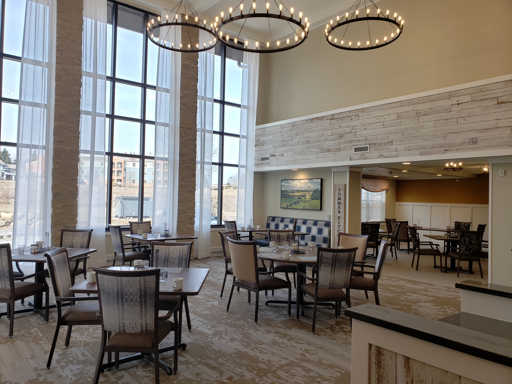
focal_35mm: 26
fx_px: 385
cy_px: 192
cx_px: 256
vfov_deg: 53.1
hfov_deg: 67.3
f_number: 2.4
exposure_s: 1/120
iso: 64
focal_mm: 4.3
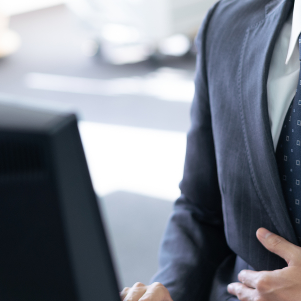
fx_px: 1505
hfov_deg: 11.4
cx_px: 250
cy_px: 48
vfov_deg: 11.4
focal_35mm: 153
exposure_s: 1/125
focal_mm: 55
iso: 200
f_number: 2.2
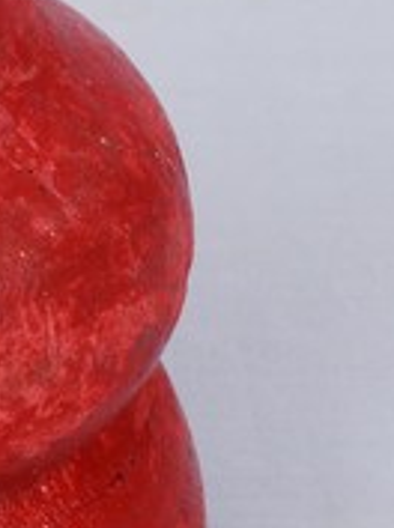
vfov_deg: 6.3
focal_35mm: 314
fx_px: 4783
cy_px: 292
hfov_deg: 4.7
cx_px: -140
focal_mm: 60
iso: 100
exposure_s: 1/100
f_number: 25
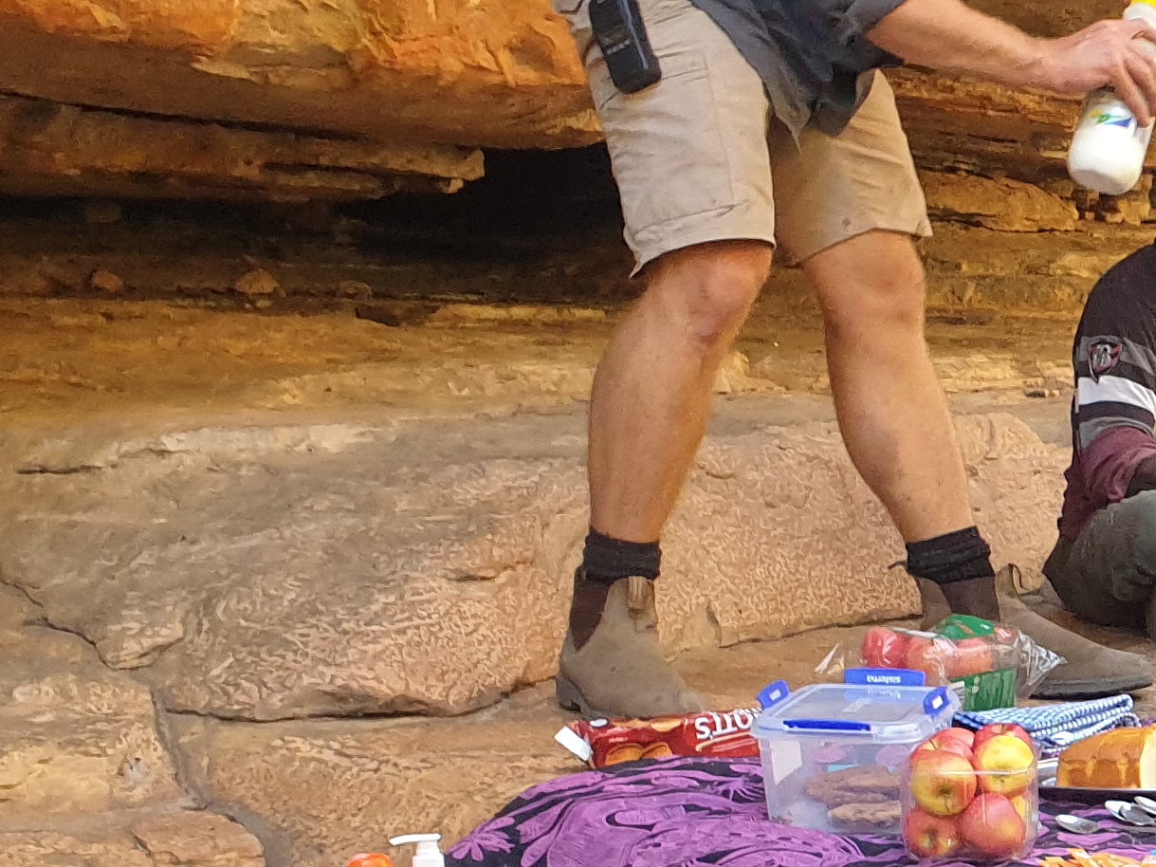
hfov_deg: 19.6
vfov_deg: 16.9
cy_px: 789
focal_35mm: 86
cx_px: 1775
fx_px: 2872
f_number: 2.4
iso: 160
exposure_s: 1/100
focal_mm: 4.3
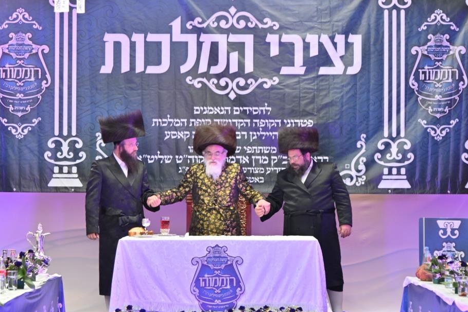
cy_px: 167
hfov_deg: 14.3
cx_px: 230
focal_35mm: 143
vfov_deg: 9.6
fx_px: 1859
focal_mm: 85
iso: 640
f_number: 4.5
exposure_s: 1/125
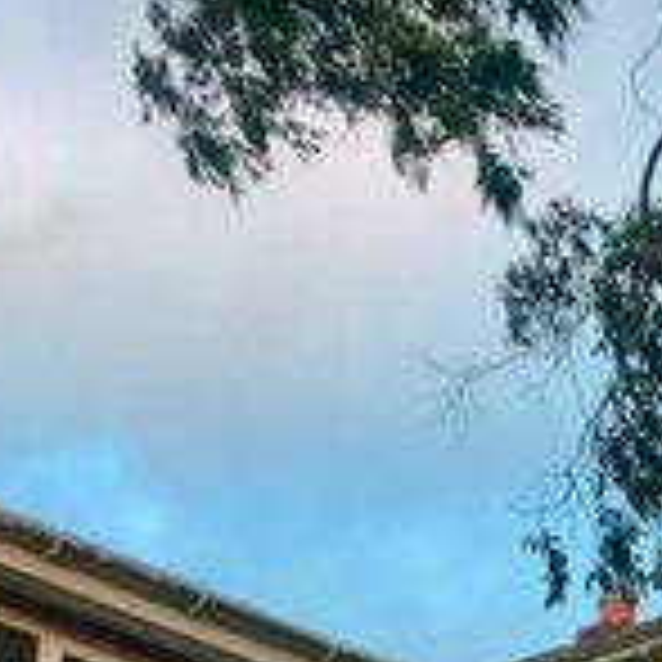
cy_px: 1092
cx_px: 644
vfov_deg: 13.2
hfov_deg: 14.1
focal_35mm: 122
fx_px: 2640
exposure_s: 1/50
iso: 25
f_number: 2.2
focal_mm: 4.15
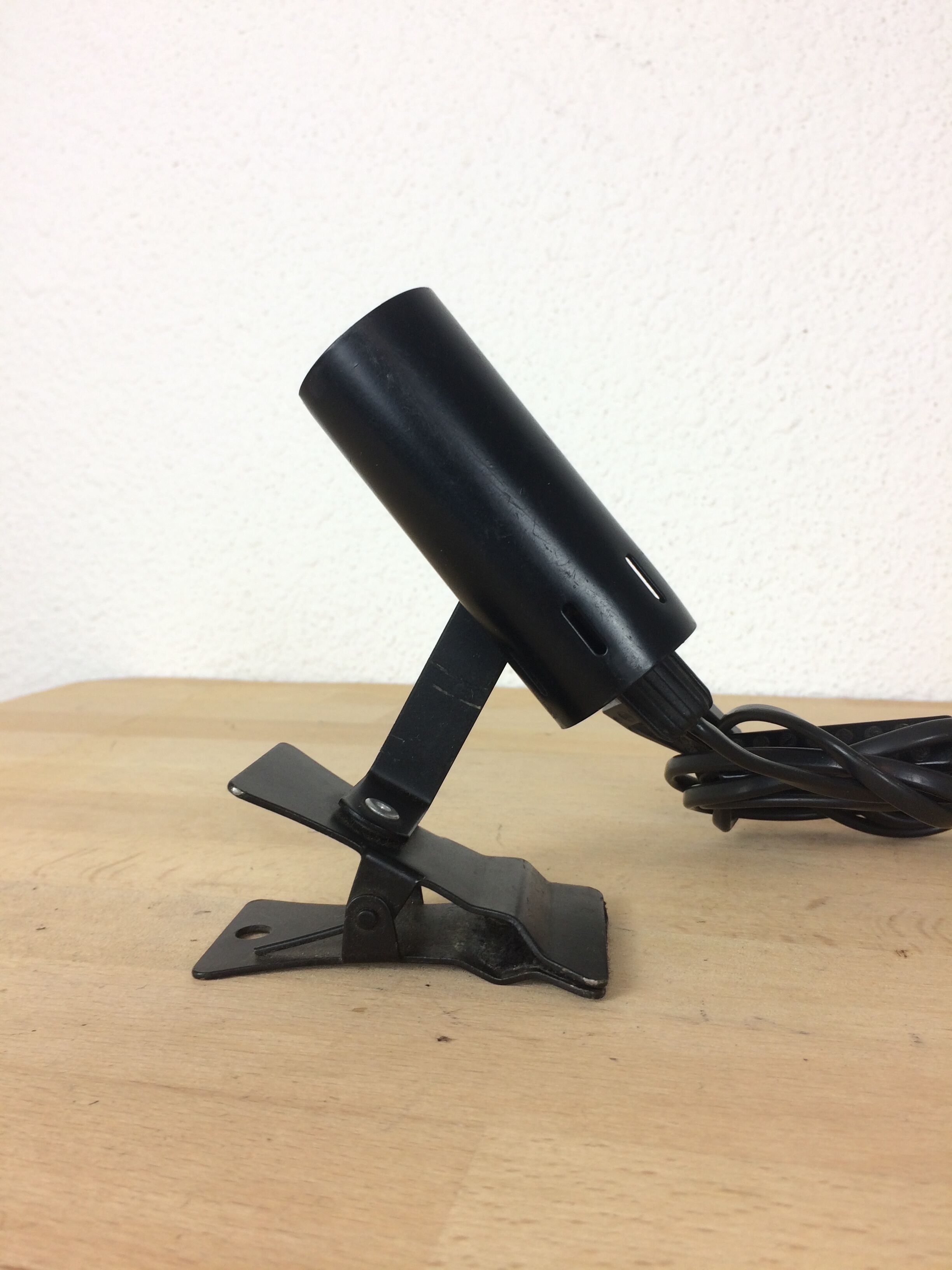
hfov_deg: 48.2
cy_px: 635
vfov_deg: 61.7
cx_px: 476
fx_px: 1063
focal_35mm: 29
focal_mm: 4.15
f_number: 2.2
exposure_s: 1/50
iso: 40
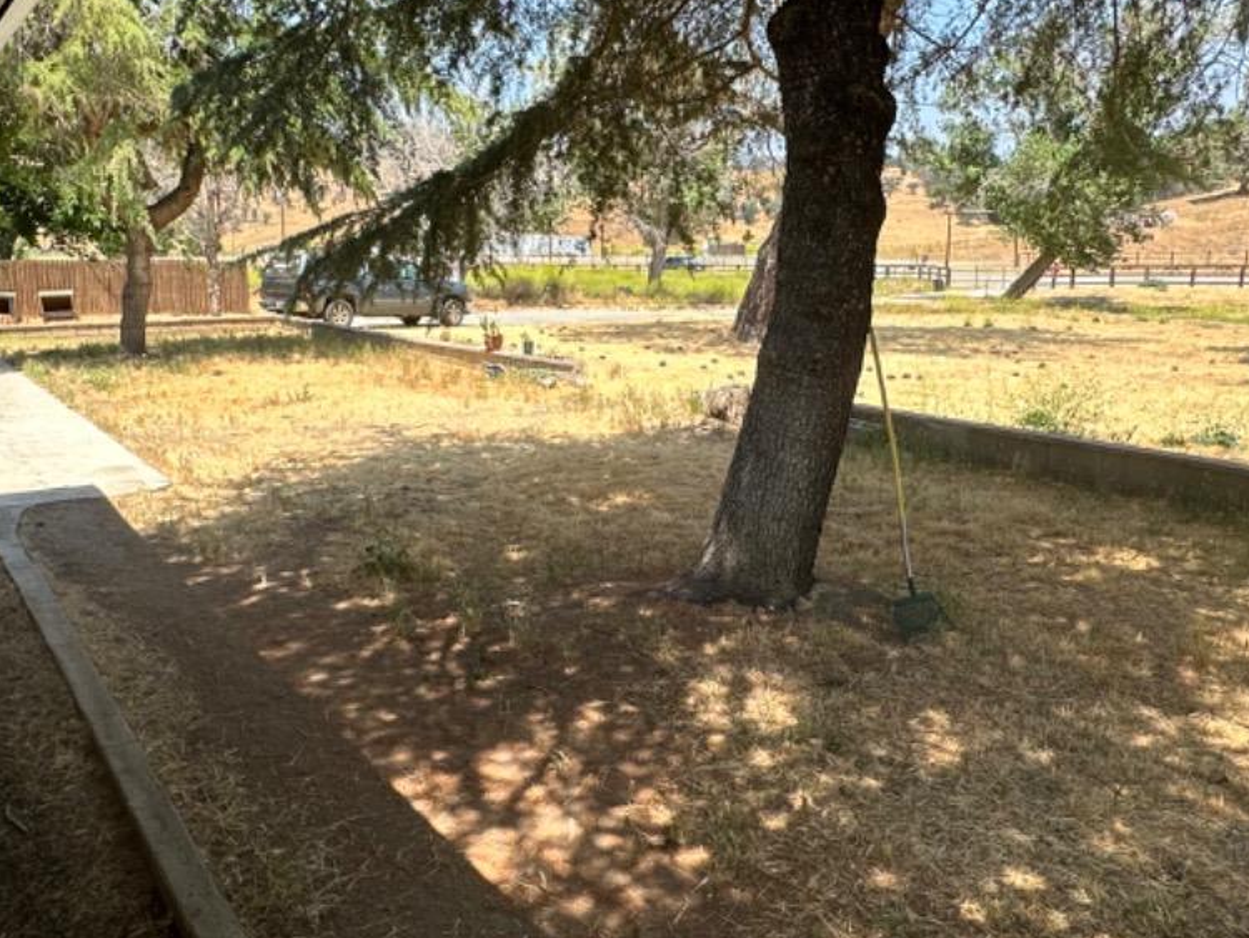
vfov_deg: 49.7
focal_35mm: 28
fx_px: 1011
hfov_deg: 63.4
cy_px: 436
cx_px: 596
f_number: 2.2
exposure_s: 1/861
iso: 40
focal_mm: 2.22
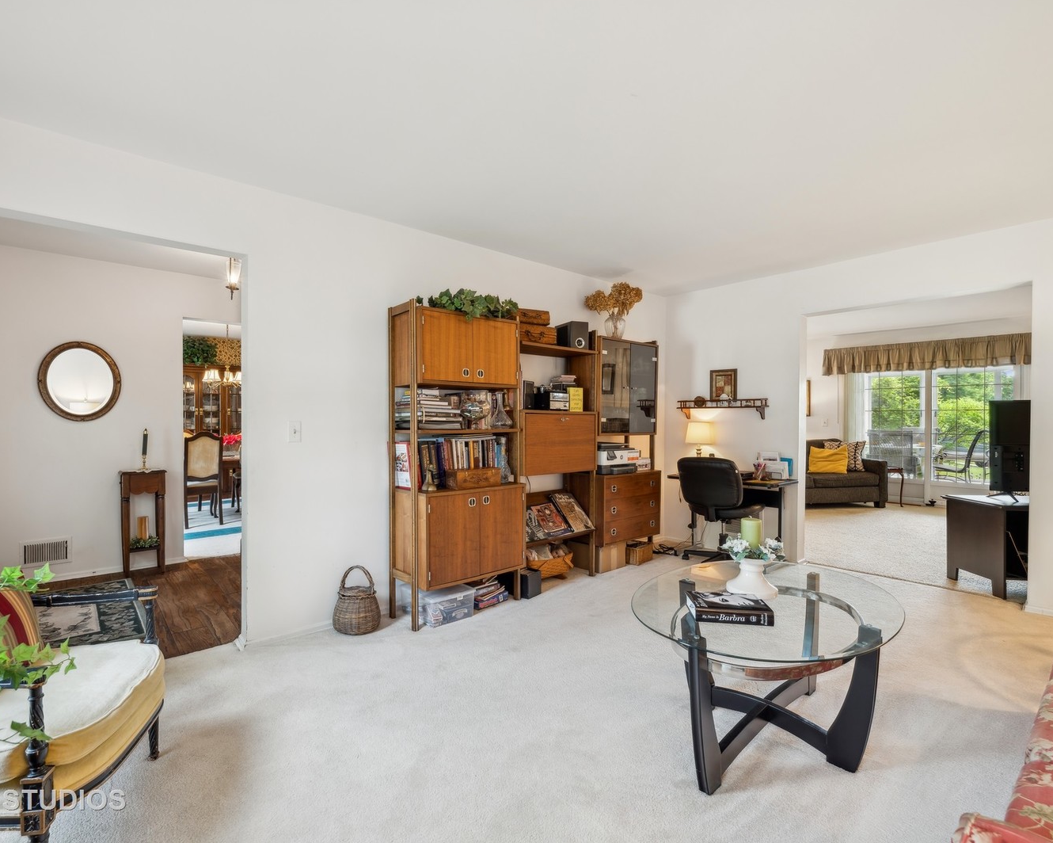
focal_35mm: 16
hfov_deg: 92.9
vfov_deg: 80.4
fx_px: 499
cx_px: 481
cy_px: 416
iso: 200
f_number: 8
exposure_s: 1/1.67
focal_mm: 14
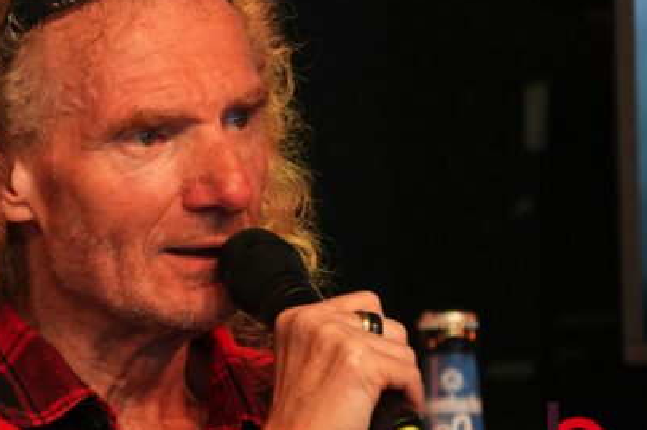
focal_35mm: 534
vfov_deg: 2.6
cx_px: 81
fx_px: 9589
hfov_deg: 3.9
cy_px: 182
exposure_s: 1/320
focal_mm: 188
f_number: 6.3
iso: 2500
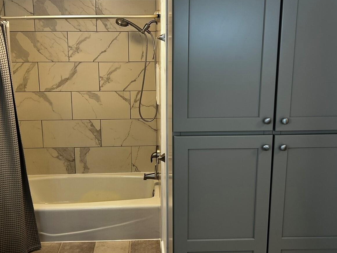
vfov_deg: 39.6
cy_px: 107
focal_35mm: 36
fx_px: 350
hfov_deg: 51.3
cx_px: 153
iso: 80
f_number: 1.5
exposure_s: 1/60
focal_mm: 5.7
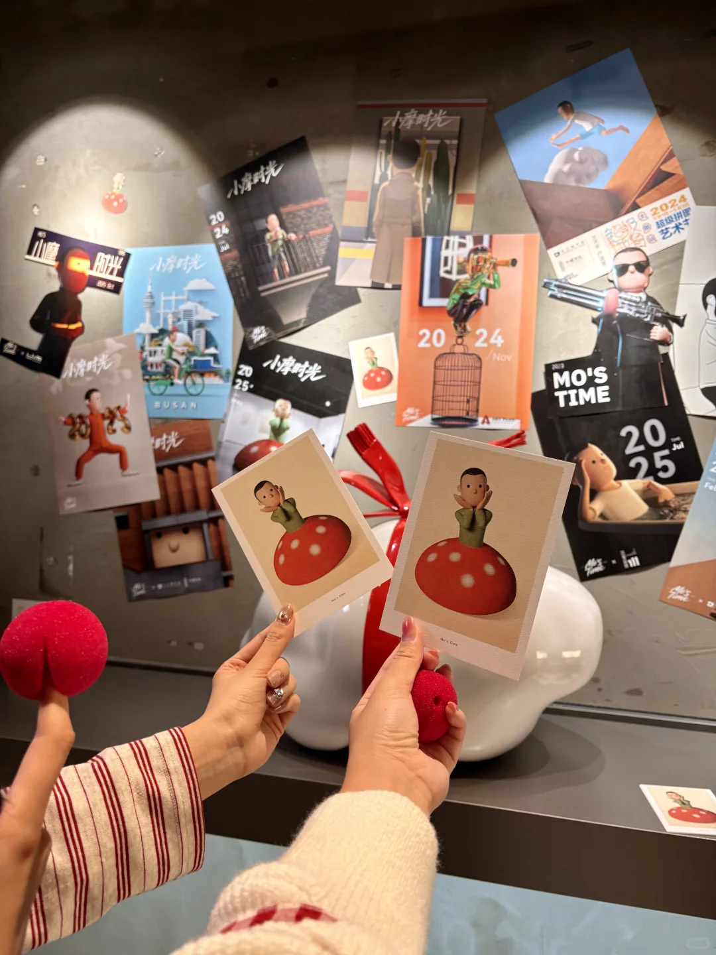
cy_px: 478
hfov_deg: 53.1
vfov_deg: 67.3
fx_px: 717
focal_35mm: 26
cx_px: 358
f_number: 1.6
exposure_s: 1/100
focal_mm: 5.96
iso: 80
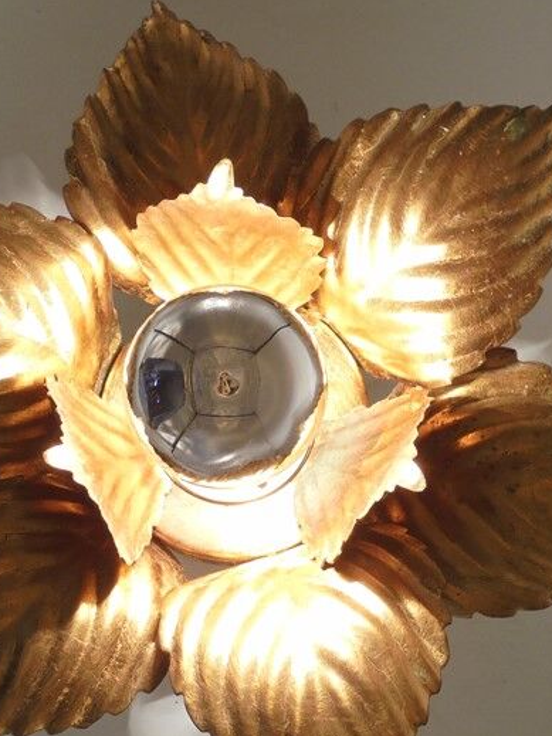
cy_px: 429
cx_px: 254
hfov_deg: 24.8
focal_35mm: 59
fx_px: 1255
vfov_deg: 32.6
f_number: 4
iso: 100
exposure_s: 1/40
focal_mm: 6.1
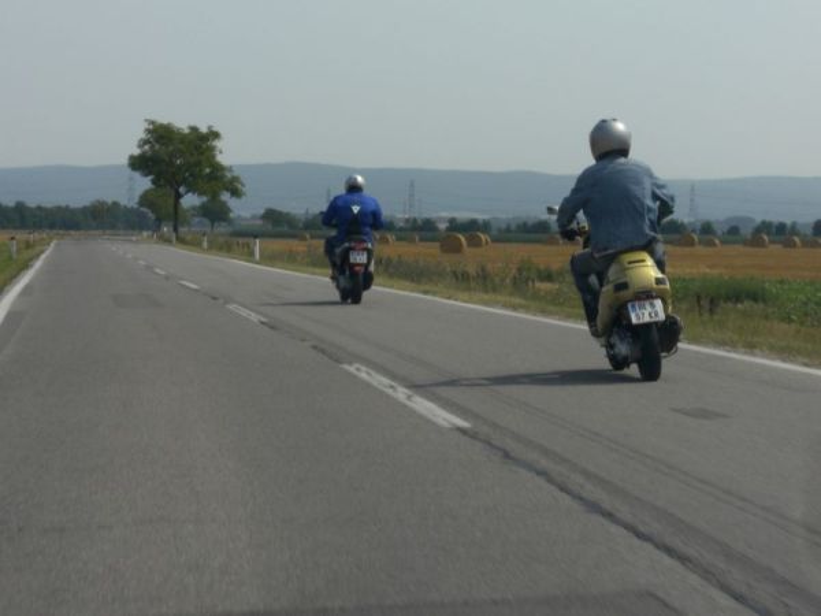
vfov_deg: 13.0
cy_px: 308
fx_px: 2704
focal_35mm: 114
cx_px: 410
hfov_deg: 17.3
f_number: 7.6
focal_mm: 18.9
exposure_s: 1/320
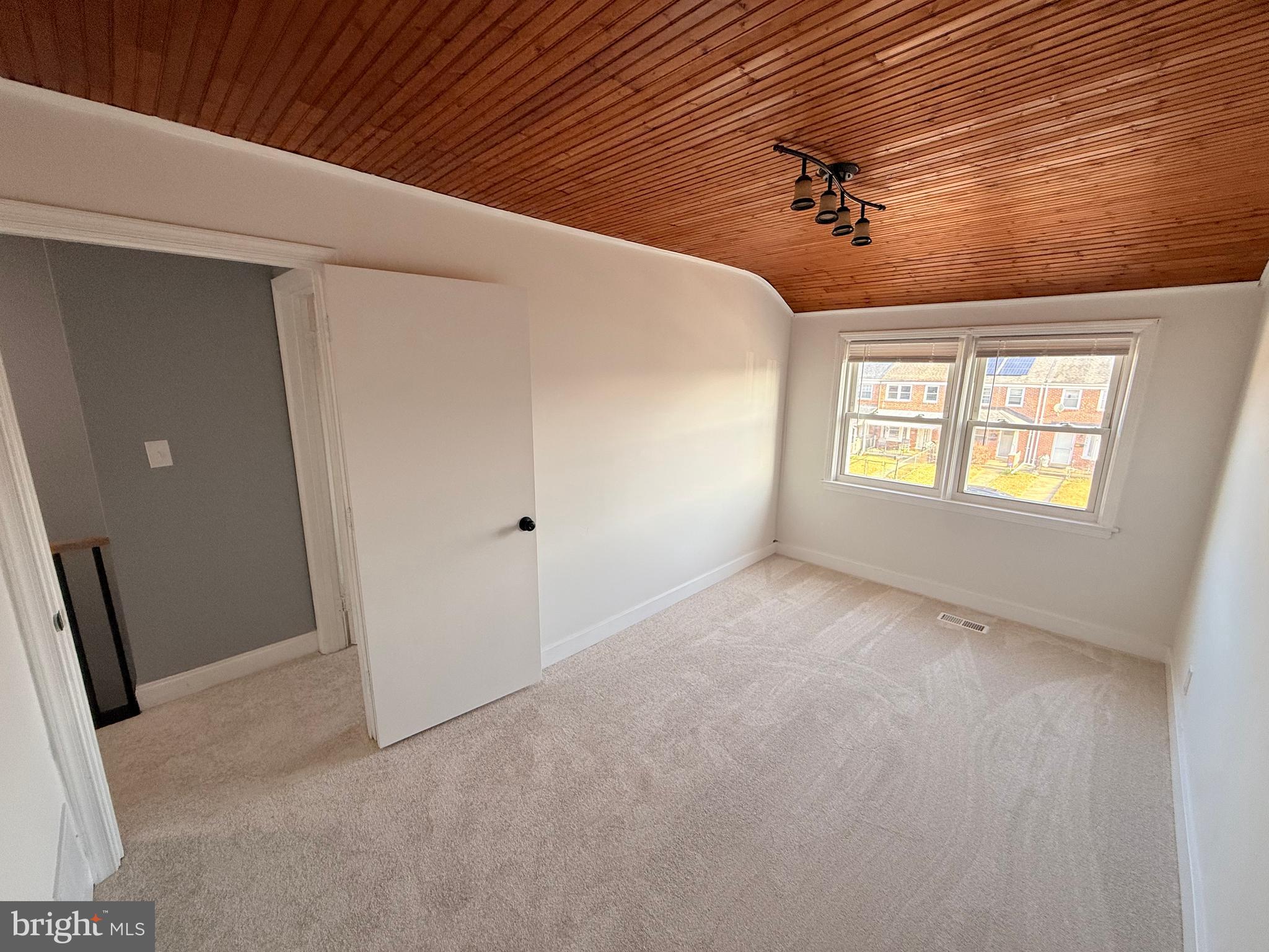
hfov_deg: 102.1
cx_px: 634
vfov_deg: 85.7
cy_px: 476
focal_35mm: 14
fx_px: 513
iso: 125
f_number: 2.2
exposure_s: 1/99
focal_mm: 2.22
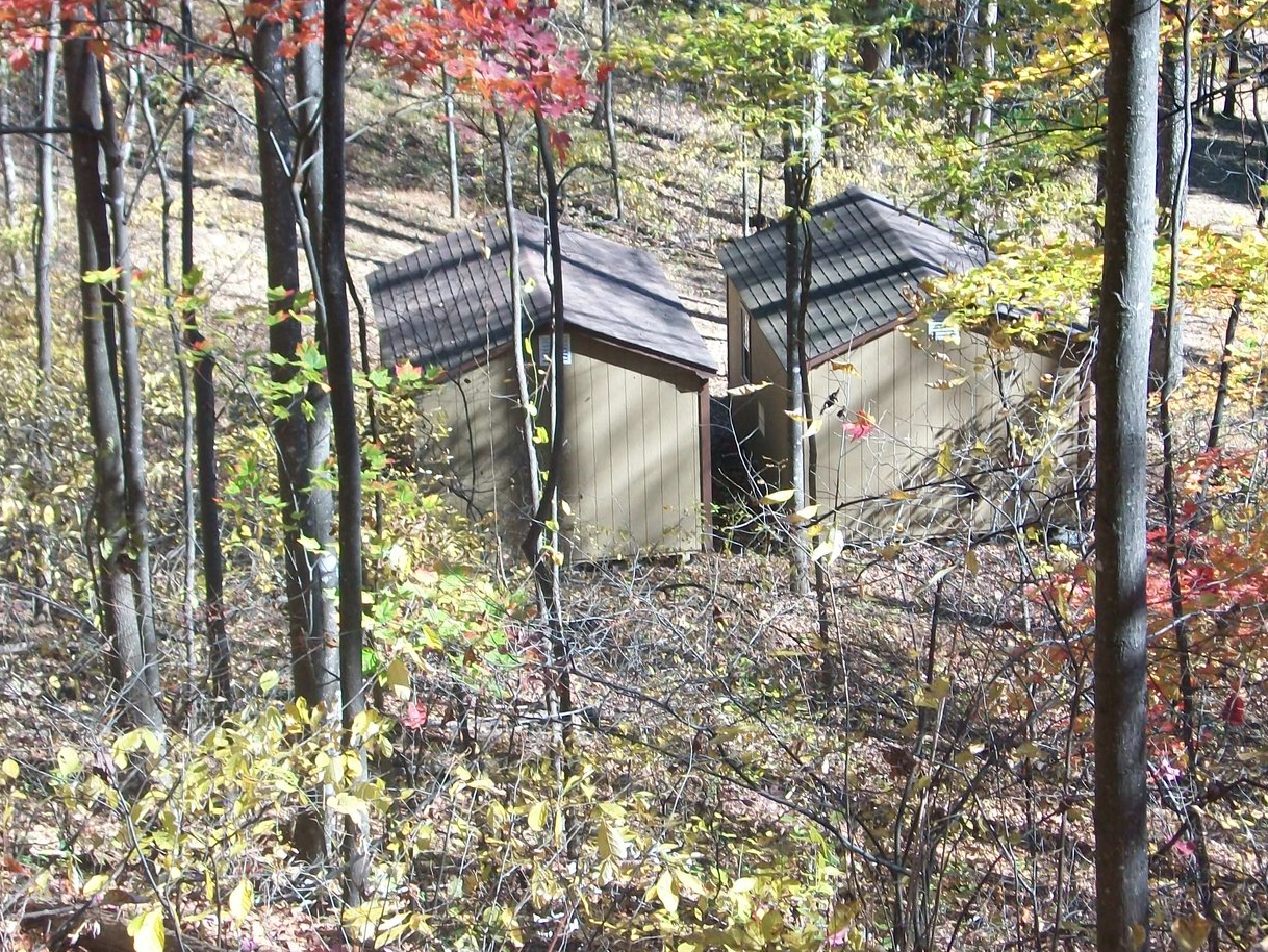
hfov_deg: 23.8
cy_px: 420
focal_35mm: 82
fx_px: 3004
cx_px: 611
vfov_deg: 18.0
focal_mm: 11
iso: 80
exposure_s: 1/100
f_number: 4.1
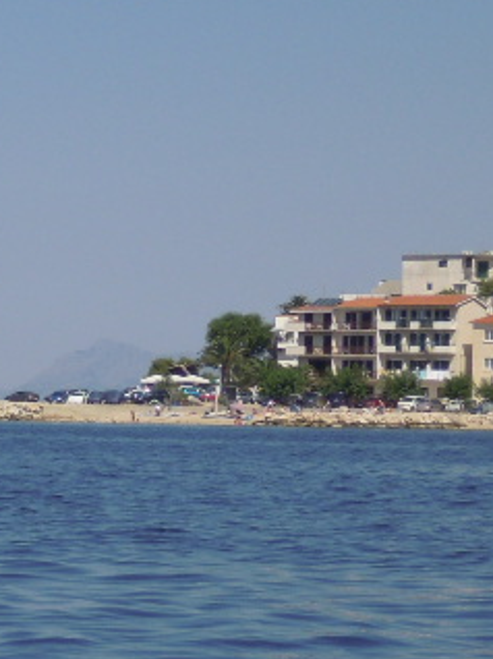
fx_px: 3309
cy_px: 549
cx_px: 35
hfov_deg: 8.5
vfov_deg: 11.3
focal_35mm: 174
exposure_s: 1/250
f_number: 10.5
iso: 100
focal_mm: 9.6
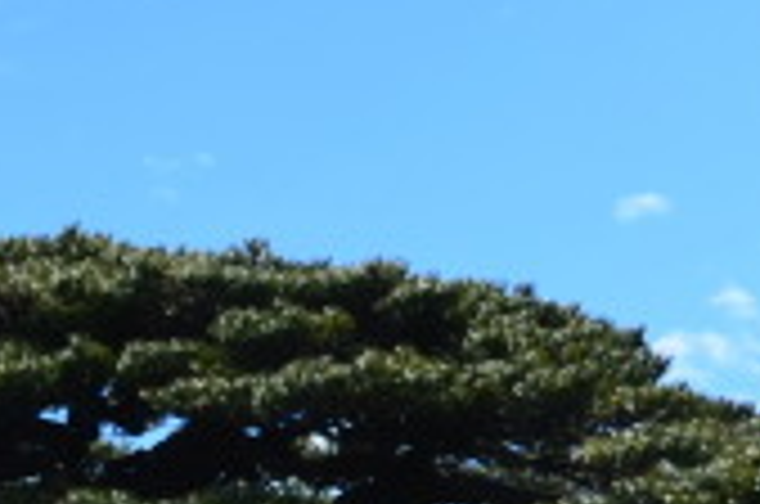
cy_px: 814
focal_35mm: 191
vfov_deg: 7.0
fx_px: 4025
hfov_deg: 10.4
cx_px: -396
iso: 125
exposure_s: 1/125
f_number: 11
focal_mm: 21
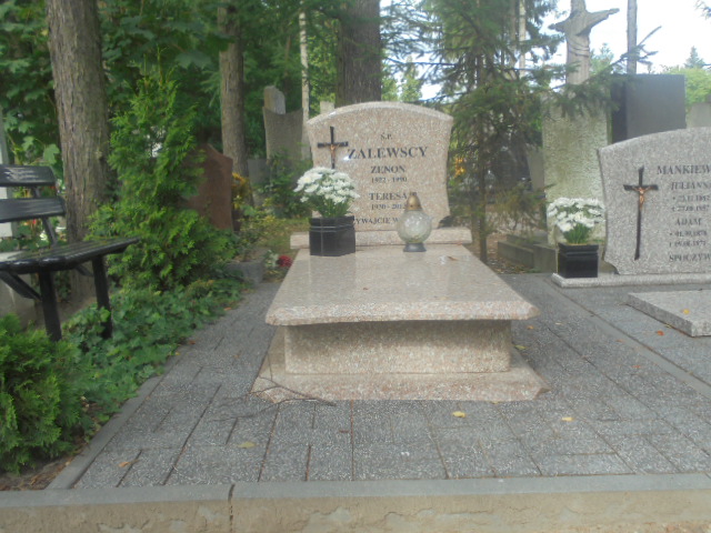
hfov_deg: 54.0
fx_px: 698
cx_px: 356
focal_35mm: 34
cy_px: 266
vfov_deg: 41.8
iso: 100
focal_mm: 6.1
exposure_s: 1/160
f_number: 4
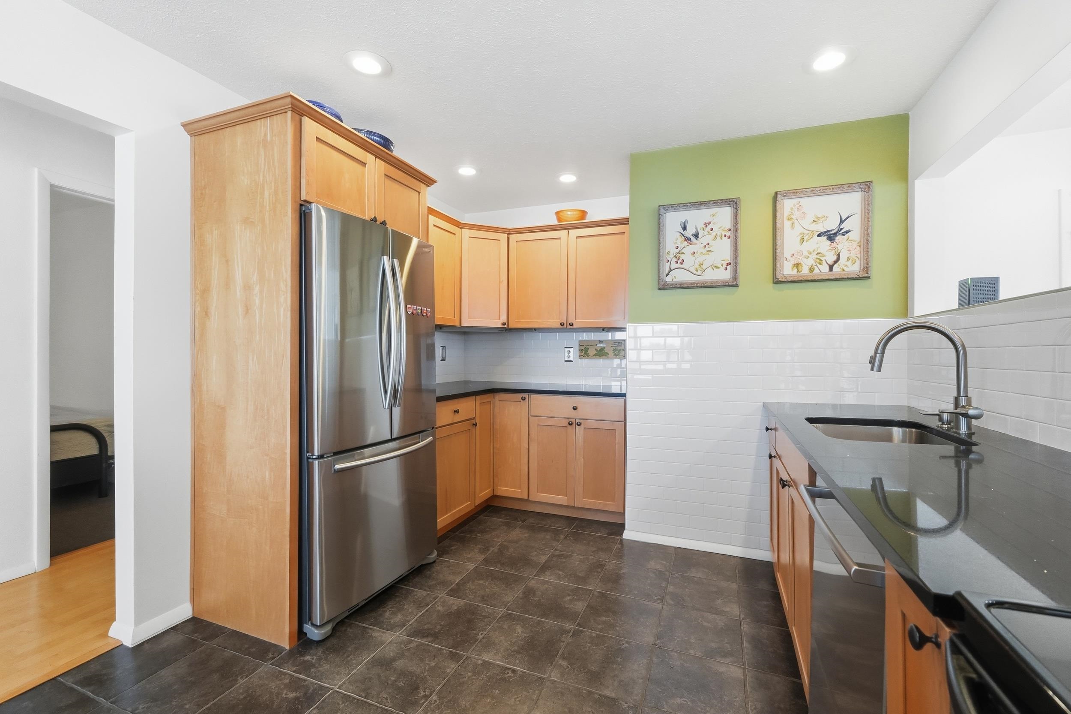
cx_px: 536
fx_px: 446
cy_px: 357
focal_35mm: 15
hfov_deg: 100.4
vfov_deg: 77.3
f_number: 4
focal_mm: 10
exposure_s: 1/640
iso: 800
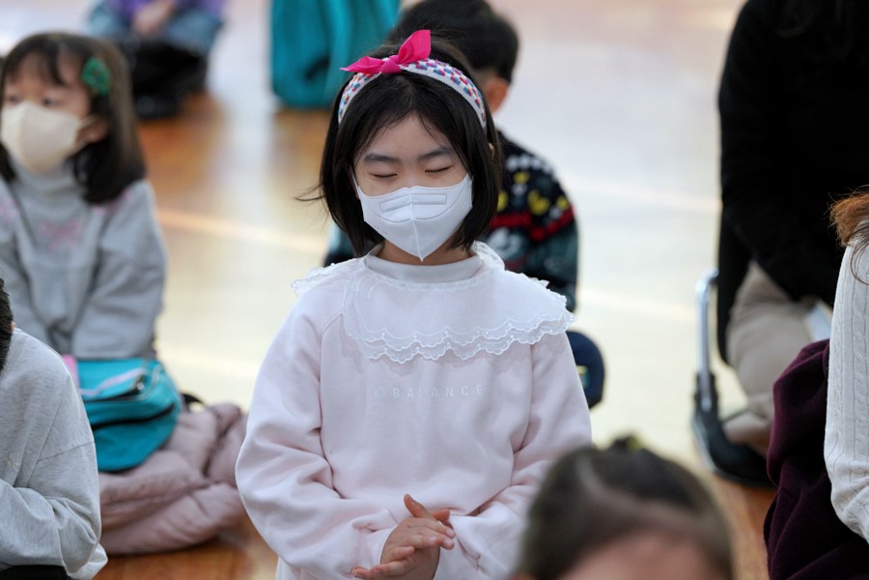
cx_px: 434
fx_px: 3983
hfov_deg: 12.5
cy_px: 290
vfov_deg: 8.3
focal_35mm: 165
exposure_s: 1/200
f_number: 4
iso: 1250
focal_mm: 165
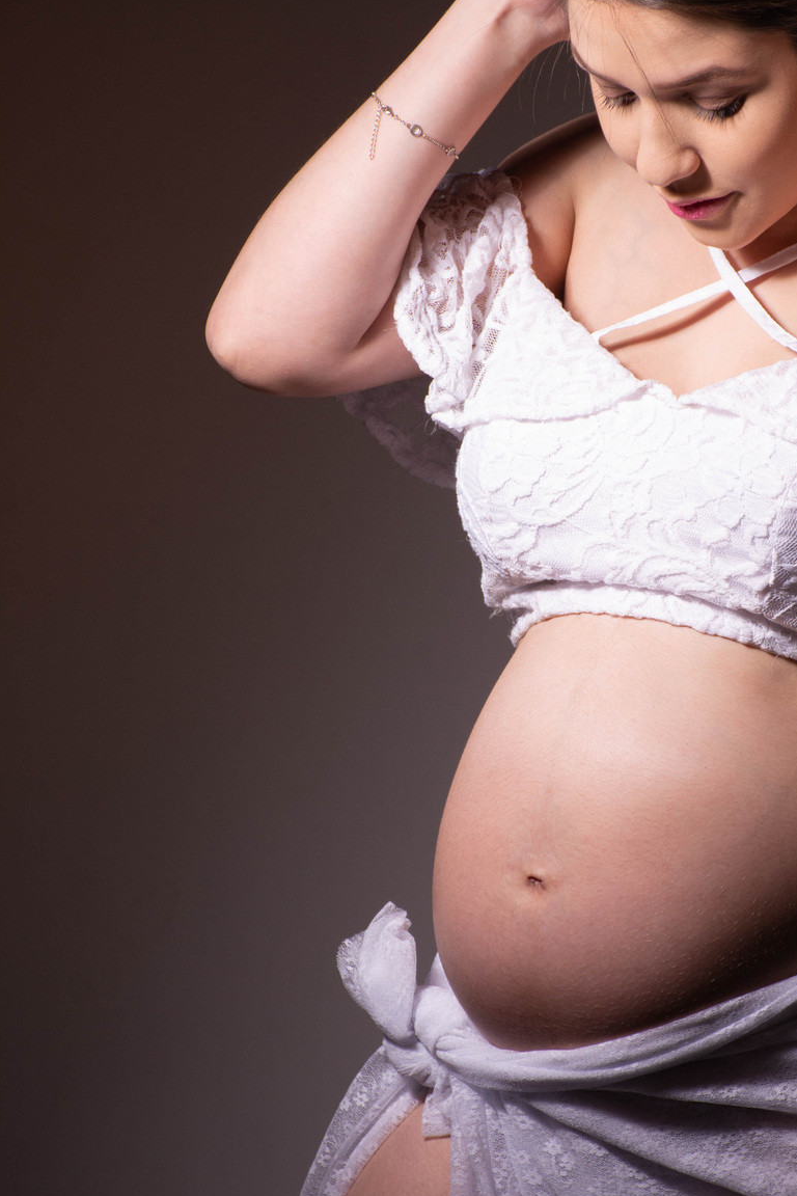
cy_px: 565
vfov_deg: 9.8
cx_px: 605
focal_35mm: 211
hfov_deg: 6.5
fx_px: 7006
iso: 160
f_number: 7.1
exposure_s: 1/125
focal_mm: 90
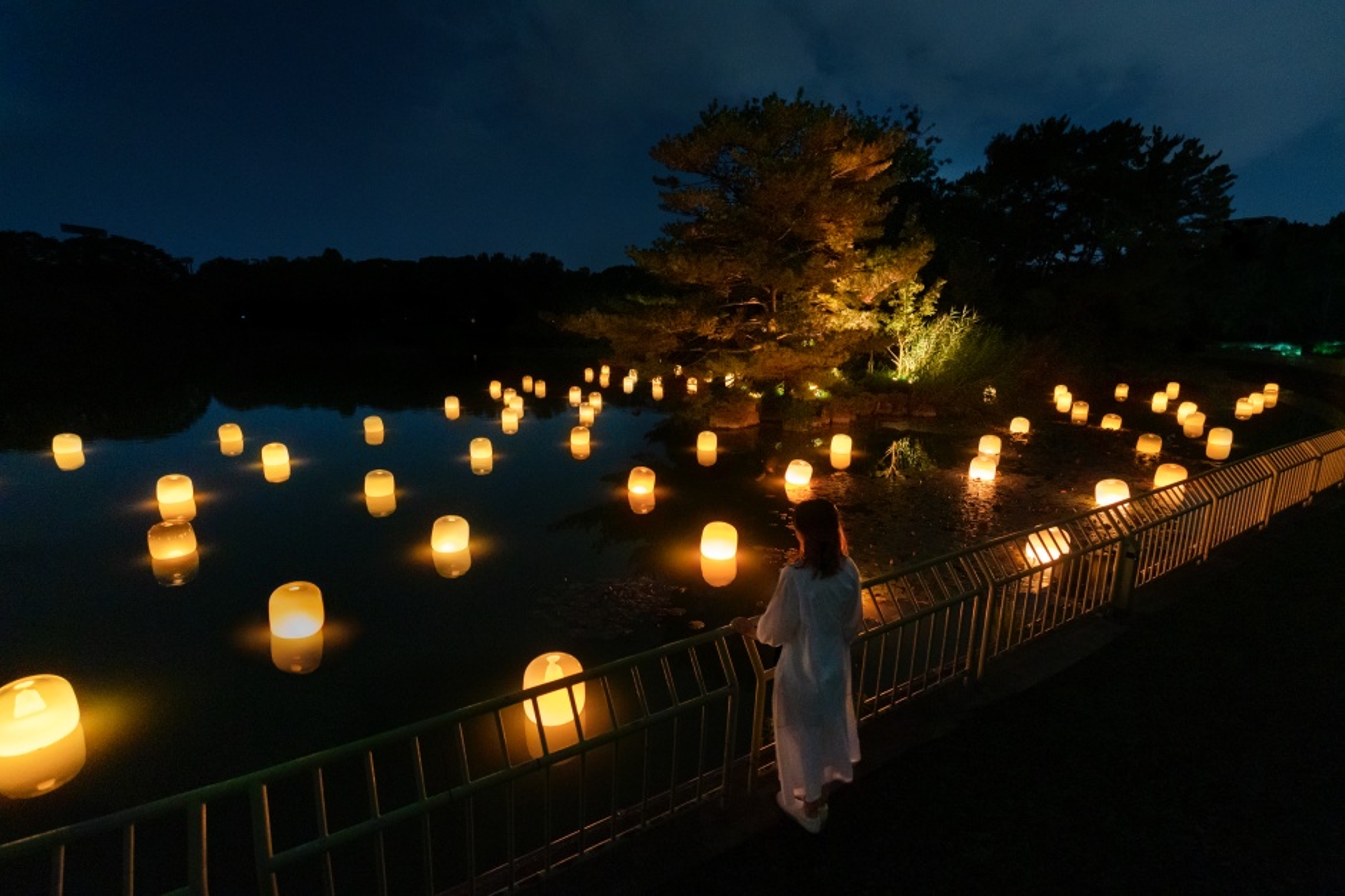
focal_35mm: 16
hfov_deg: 96.8
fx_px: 598
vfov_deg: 73.7
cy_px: 448
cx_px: 672
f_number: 3.5
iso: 4000
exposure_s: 1/30
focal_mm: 16
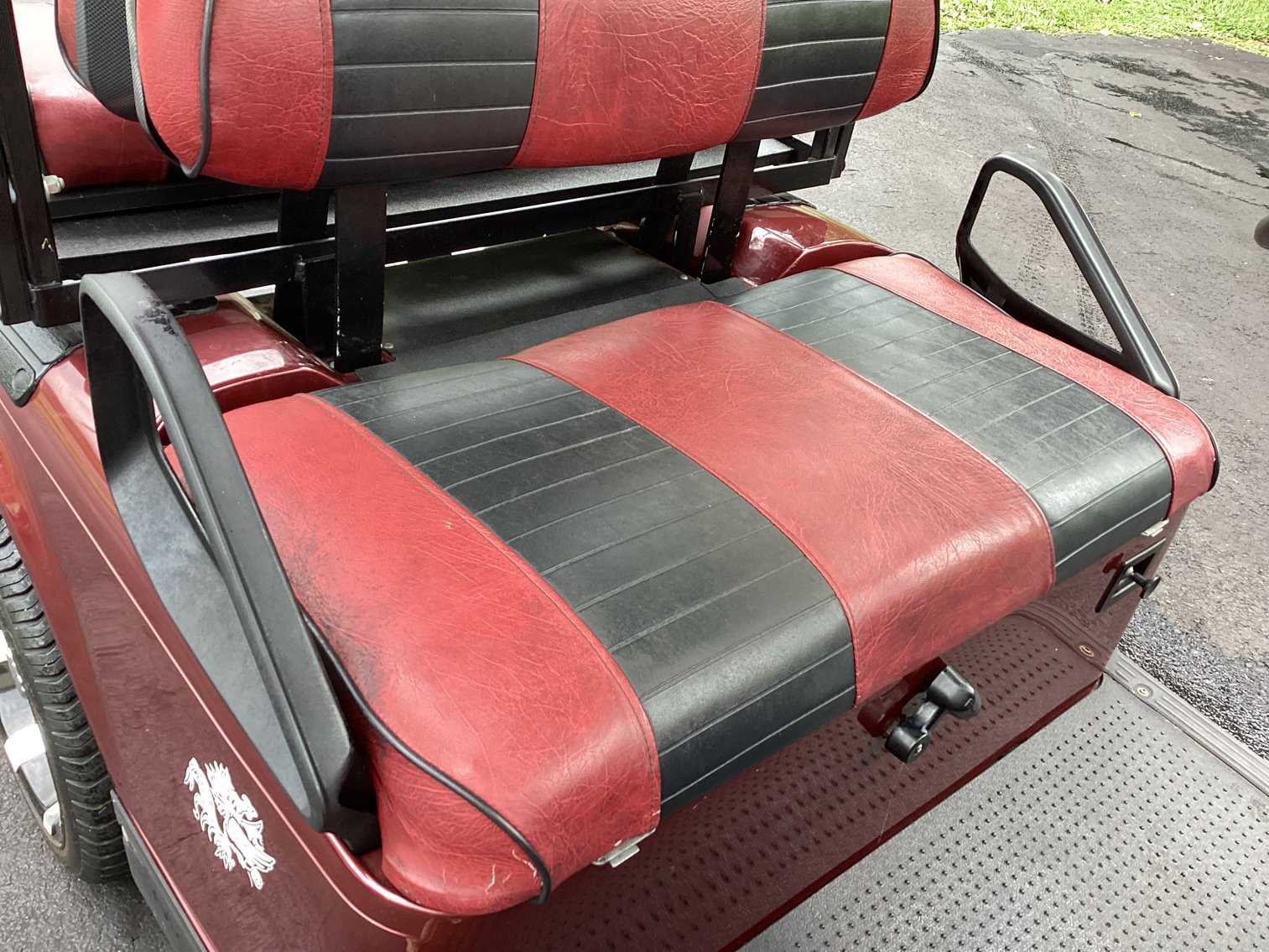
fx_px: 1137
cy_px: 476
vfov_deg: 45.4
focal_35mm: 31
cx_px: 634
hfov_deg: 58.3
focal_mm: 3.3
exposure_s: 1/120
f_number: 2.4
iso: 50
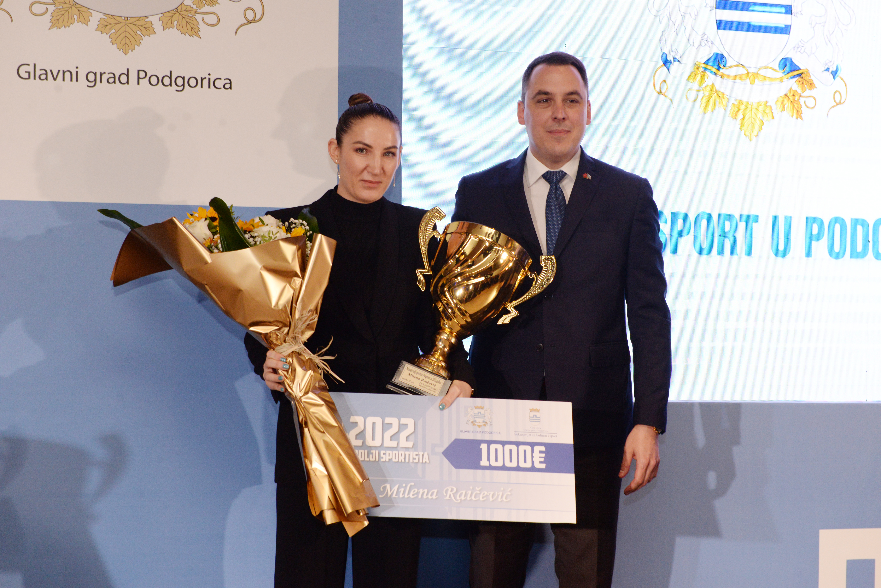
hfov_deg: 28.8
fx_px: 1714
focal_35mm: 70
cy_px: 294
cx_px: 440
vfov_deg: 19.5
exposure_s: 1/125
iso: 2500
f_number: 7.1
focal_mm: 70
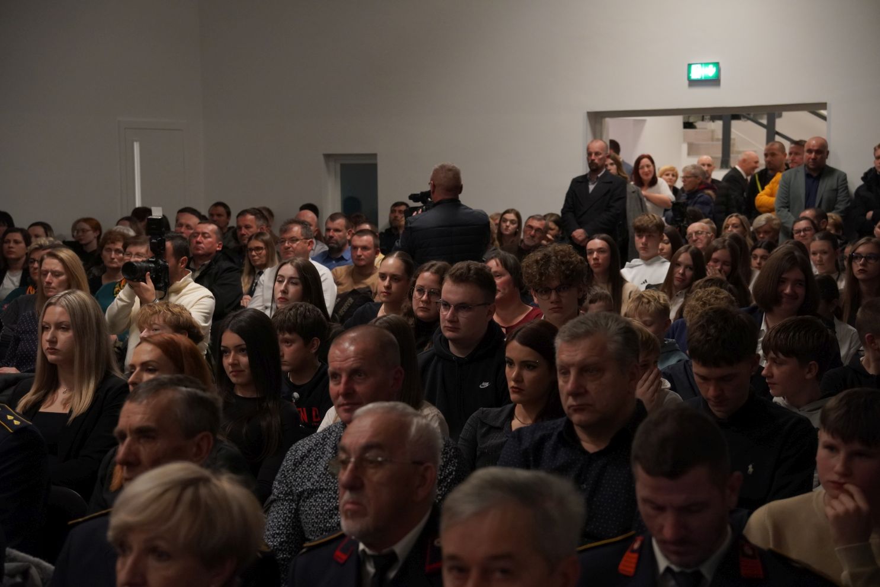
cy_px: 294
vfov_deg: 18.2
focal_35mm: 75
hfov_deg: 27.0
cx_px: 440
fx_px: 1833
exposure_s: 1/160
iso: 1600
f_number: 4
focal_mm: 50
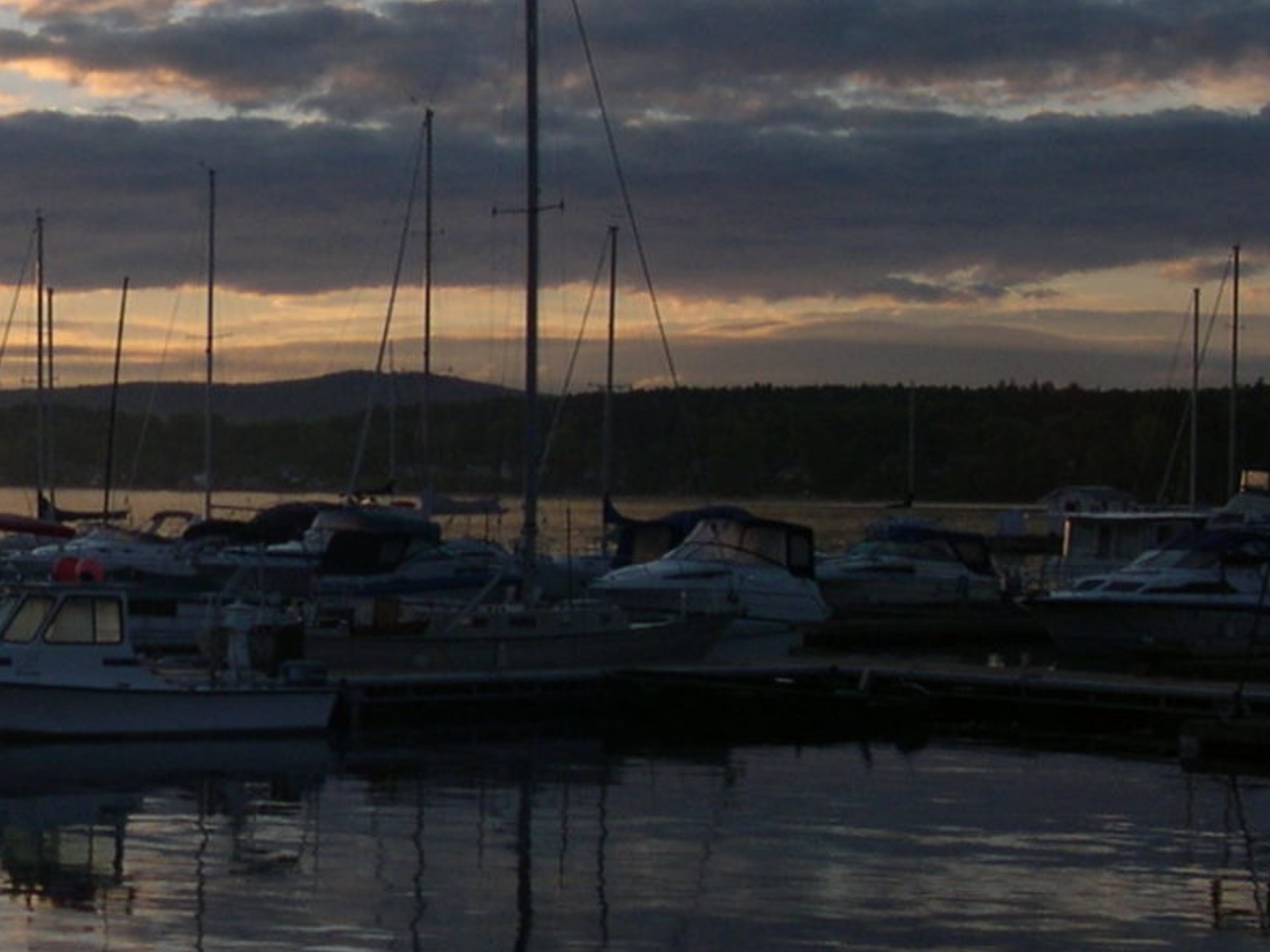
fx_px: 3559
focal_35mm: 97
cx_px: -107
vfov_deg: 15.2
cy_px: 419
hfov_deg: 19.4
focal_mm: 8
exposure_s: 1/156
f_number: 7.6
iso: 100
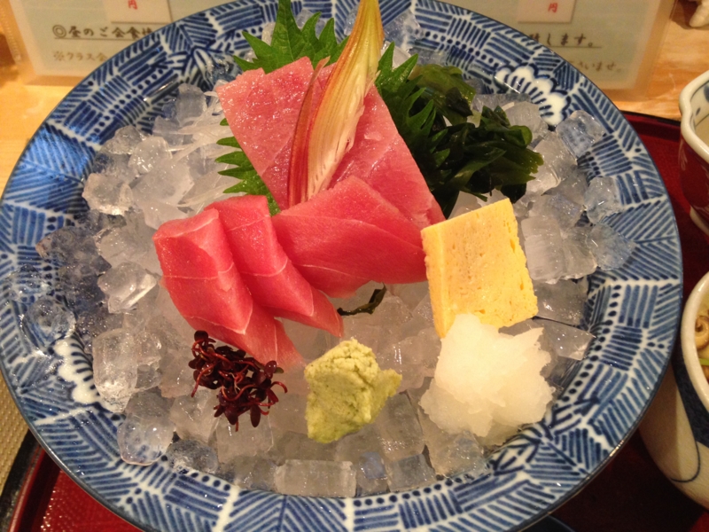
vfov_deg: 42.9
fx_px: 676
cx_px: 354
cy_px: 266
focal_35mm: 33
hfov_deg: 55.4
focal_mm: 4.12
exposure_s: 1/20
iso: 200
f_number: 2.4
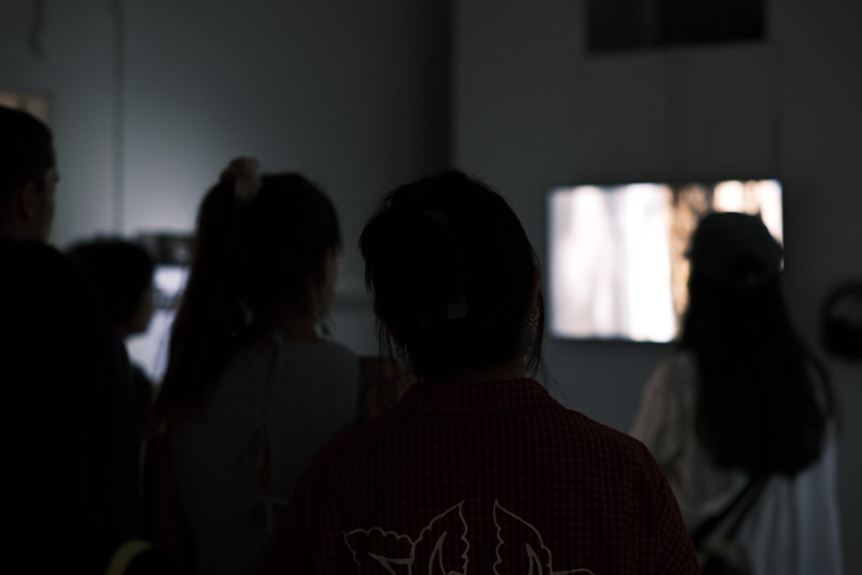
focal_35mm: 84
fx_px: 2011
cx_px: 431
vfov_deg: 16.3
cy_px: 288
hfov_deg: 24.2
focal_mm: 56
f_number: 2
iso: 500
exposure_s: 1/30
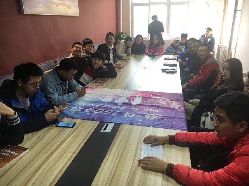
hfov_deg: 61.7
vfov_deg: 48.2
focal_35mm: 29
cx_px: 124
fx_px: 209
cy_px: 93
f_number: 2.2
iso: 32
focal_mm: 4.15
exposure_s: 1/33
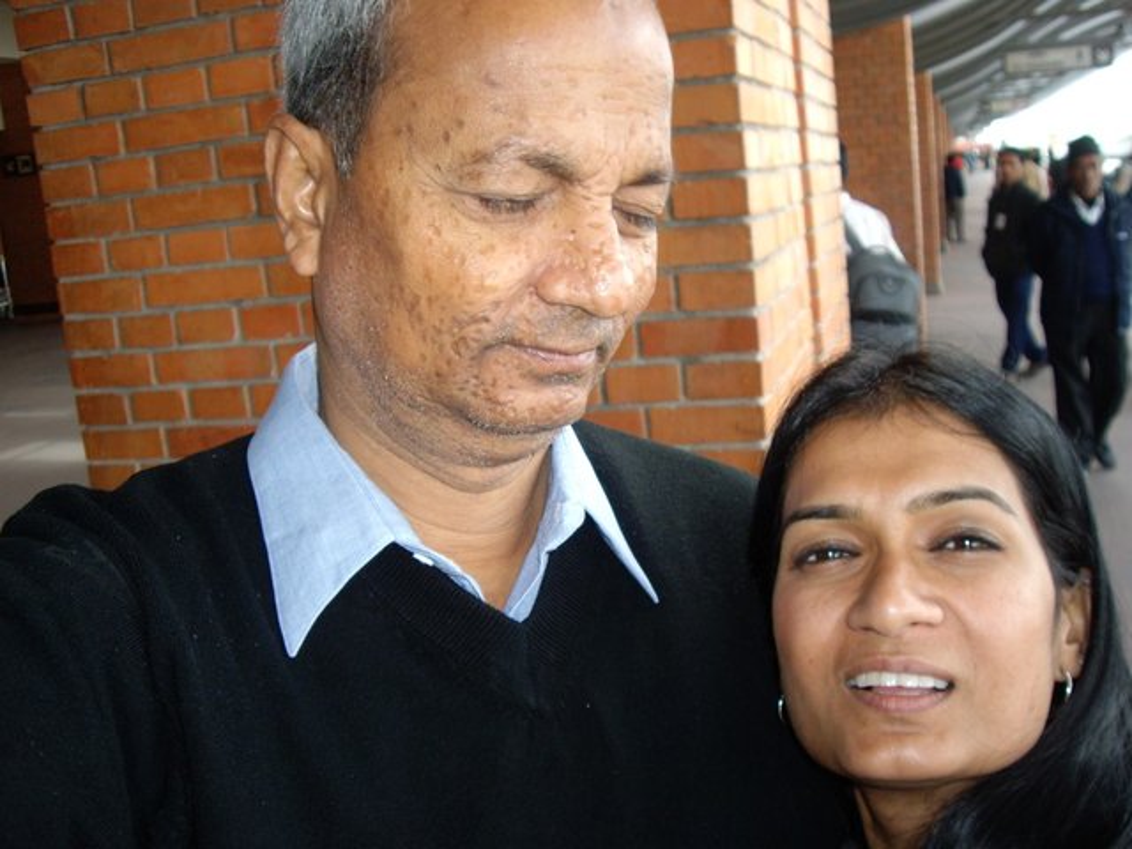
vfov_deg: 37.7
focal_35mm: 38
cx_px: 566
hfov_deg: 49.0
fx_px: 1243
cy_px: 424
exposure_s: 1/80
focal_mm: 6.2
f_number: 2.7
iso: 100
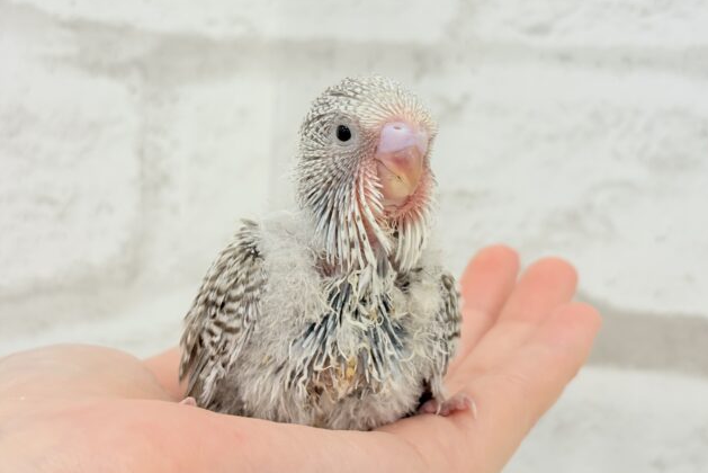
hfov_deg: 36.2
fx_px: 1082
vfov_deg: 24.6
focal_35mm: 55
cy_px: 212
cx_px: 359
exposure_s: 1/100
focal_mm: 5.96
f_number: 1.6
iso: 80
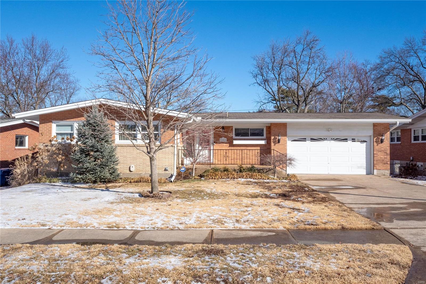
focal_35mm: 30
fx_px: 355
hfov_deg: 61.9
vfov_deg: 43.6
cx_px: 213
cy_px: 142
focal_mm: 15
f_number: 8
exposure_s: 1/1250
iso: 400
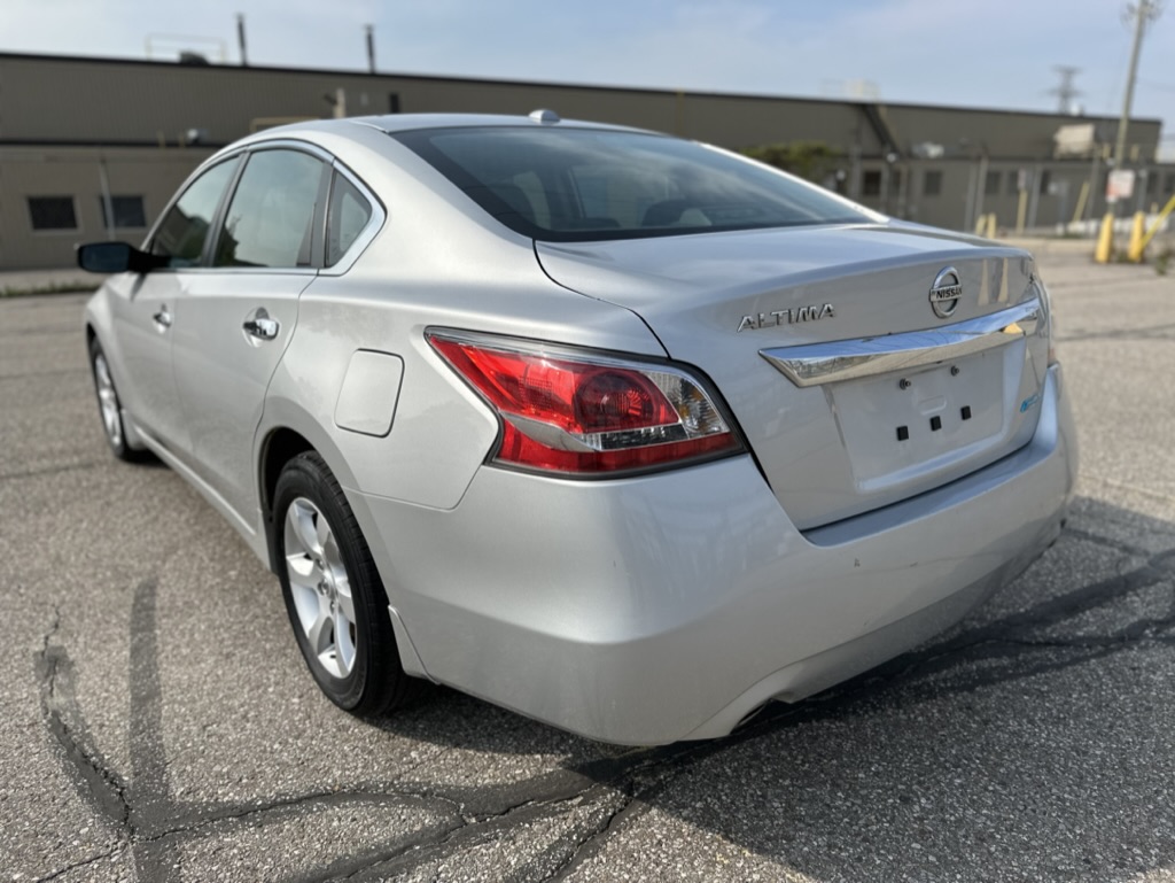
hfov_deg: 71.6
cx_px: 588
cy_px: 442
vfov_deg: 56.9
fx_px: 815
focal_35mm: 24
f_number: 1.78
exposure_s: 1/5263
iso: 80
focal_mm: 6.86
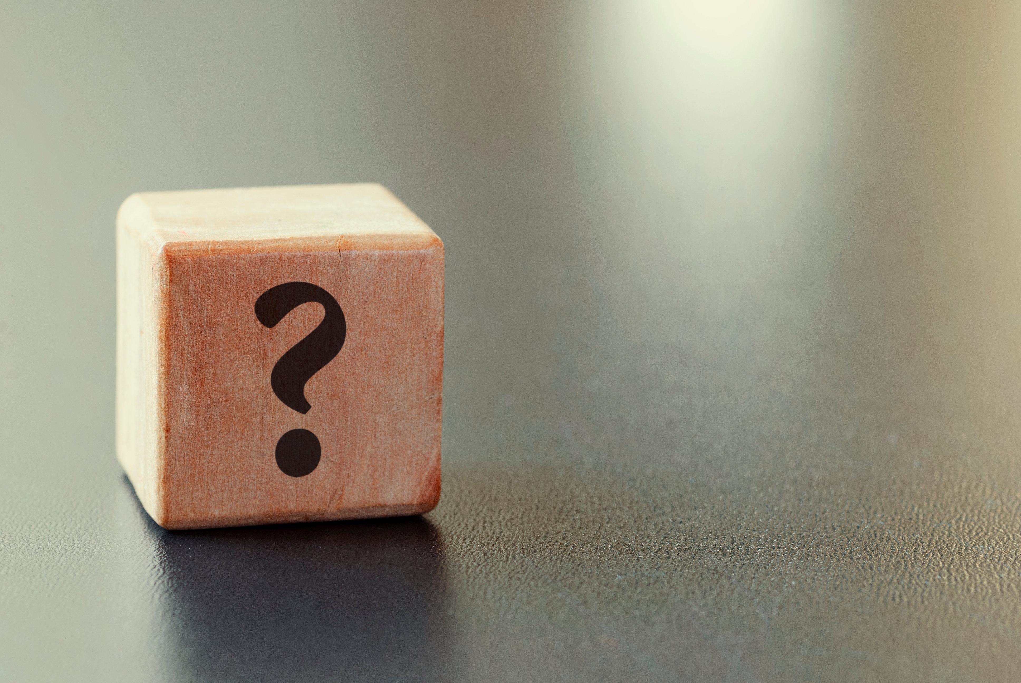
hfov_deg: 15.2
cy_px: 342
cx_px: 510
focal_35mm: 135
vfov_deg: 10.2
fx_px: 3833
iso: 100
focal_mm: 90
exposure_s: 1/2
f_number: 13
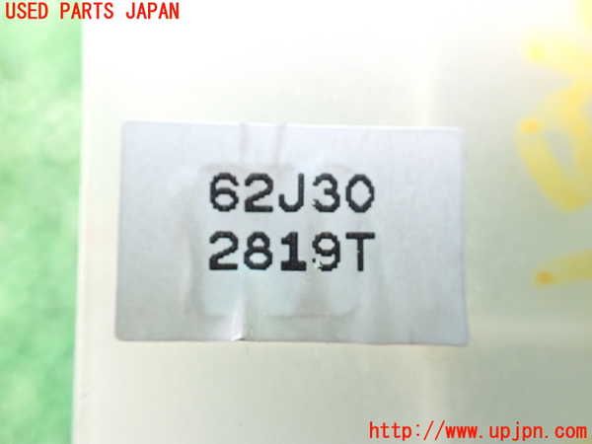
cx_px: 296
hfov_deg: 60.0
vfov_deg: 46.8
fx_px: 513
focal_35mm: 30
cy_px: 222
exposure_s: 1/30
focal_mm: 5.4
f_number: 2.3
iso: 1250
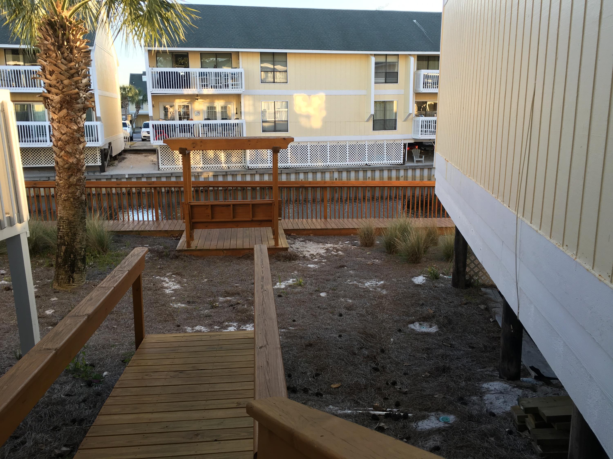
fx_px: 514
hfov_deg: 61.7
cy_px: 230
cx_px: 306
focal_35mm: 29
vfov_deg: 48.2
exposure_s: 1/120
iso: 25
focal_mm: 4.15
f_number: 2.2
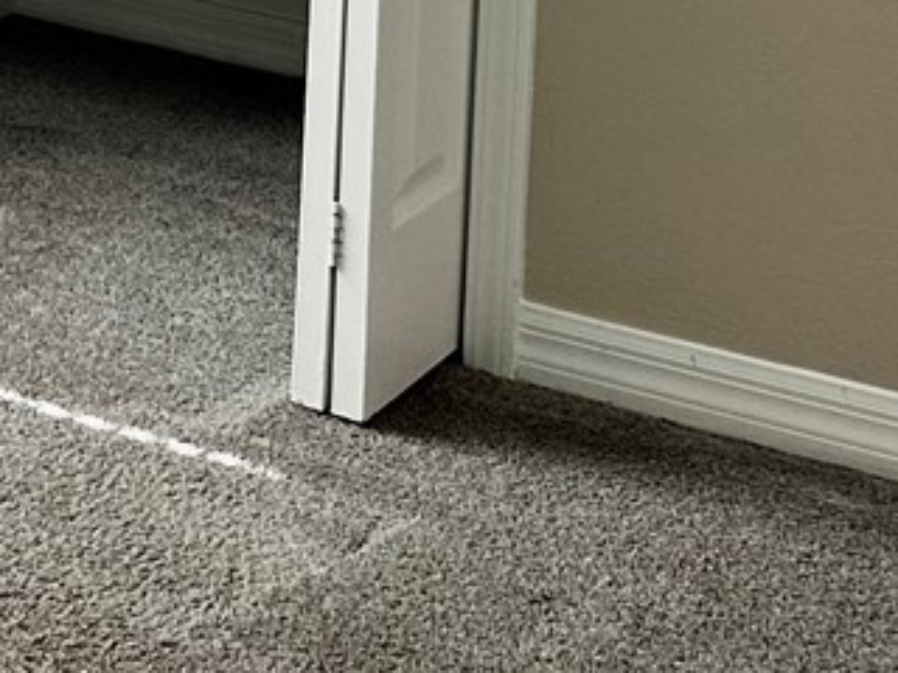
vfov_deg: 11.3
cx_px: -230
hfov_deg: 15.7
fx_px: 3113
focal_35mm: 120
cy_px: -625
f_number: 1.78
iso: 80
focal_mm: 6.86
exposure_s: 1/270
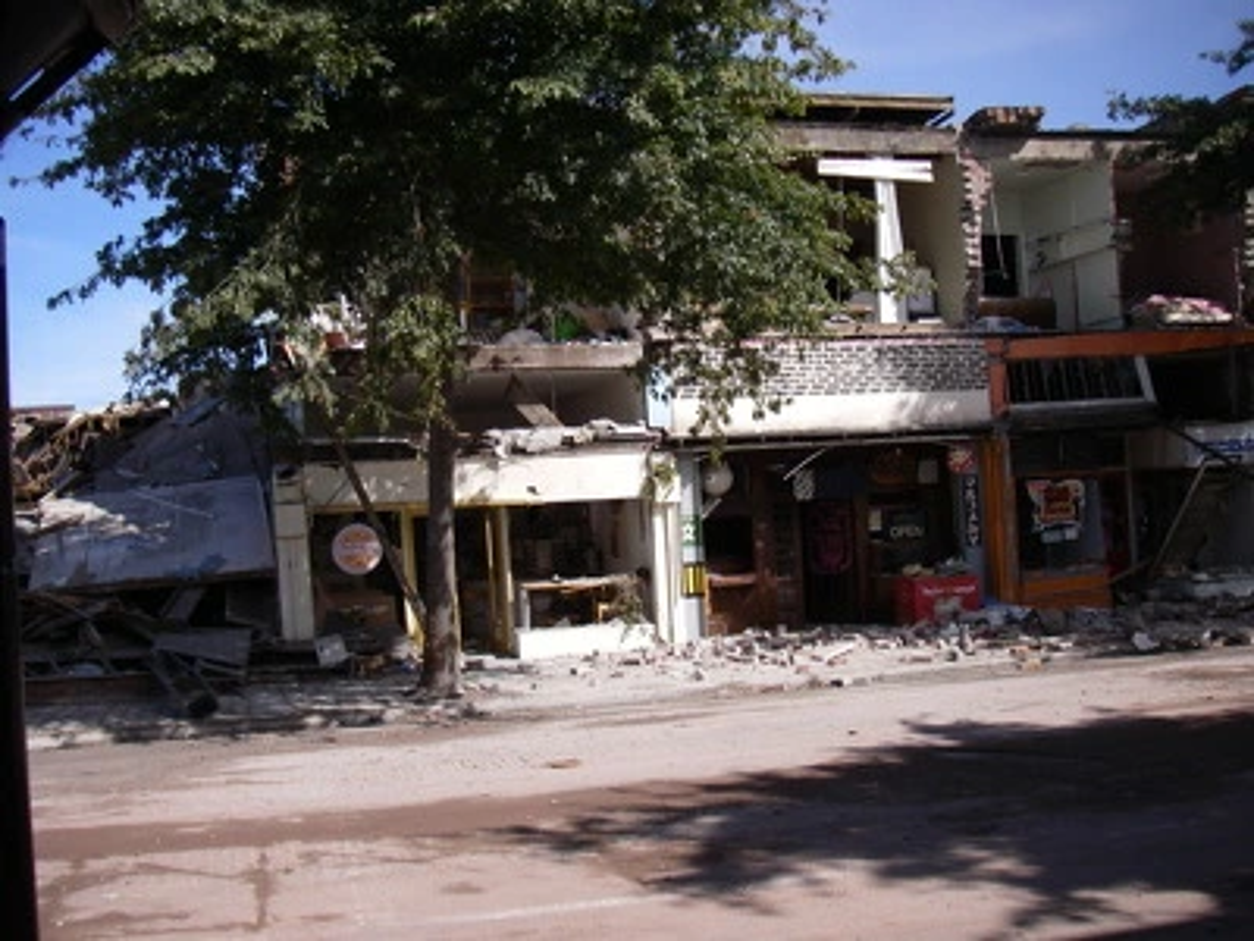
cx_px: 627
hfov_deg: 49.0
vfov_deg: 37.7
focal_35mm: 38
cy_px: 470
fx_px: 1377
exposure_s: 1/1000
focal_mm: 6.3
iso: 80
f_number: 3.3
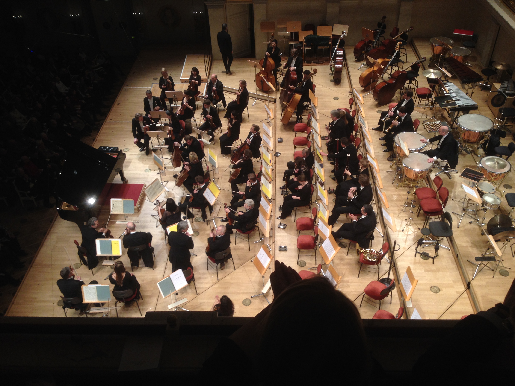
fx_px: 521
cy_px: 193
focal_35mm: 35
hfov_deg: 52.6
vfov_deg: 40.7
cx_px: 258
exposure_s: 1/60
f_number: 2.4
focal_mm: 4.28
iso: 64
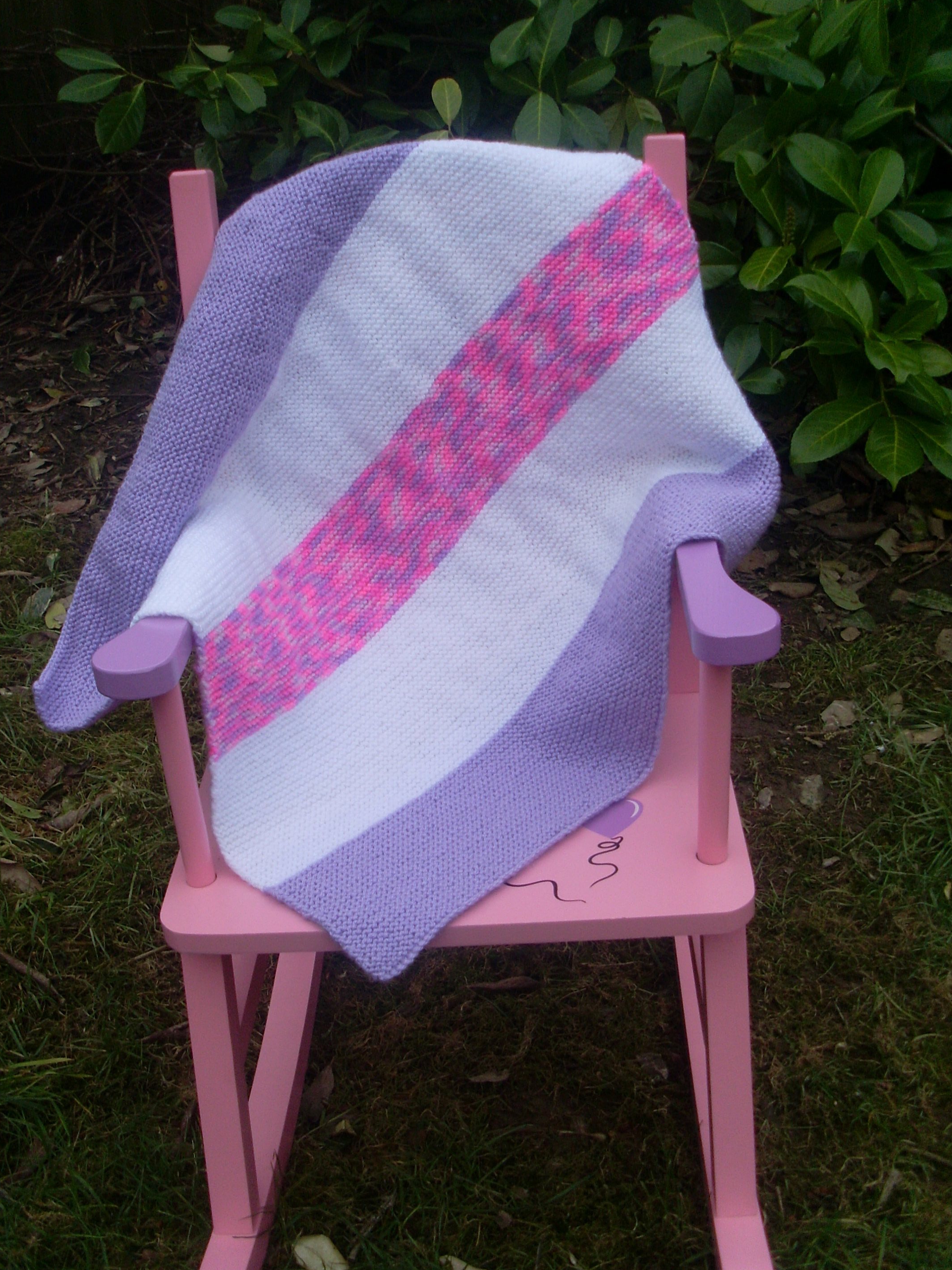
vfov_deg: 45.8
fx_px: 1504
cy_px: 653
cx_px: 457
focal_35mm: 41
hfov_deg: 35.1
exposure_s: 1/60
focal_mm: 6.3
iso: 80
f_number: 7.7
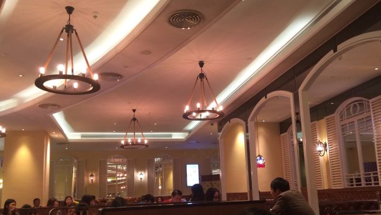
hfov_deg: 55.2
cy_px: 134
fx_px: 364
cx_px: 202
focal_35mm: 36
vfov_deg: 32.7
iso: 200
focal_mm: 4.15
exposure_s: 1/33
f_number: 2.2
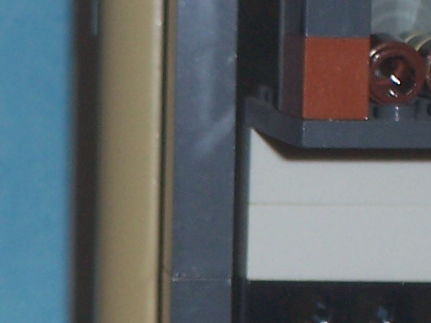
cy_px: 399
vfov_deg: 3.7
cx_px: -136
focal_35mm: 402
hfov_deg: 4.9
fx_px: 5003
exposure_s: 1/90
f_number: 4.6
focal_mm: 16.8
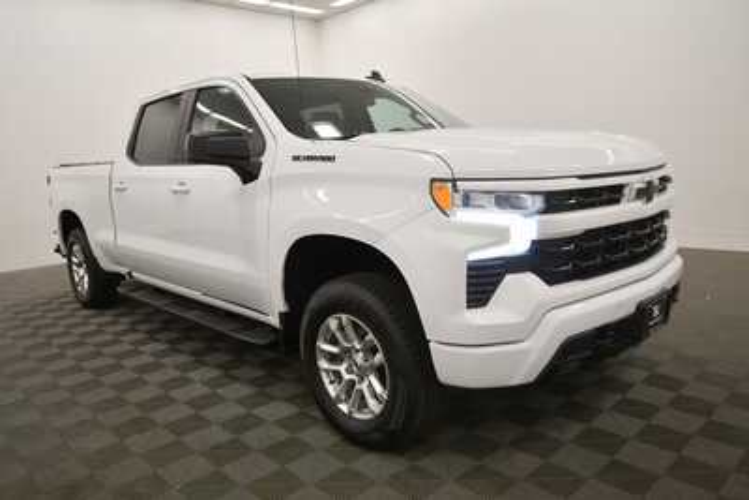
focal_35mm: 27
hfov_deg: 67.4
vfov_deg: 48.0
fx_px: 562
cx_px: 374
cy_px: 250
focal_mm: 18
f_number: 5.3
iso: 800
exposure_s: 1/250
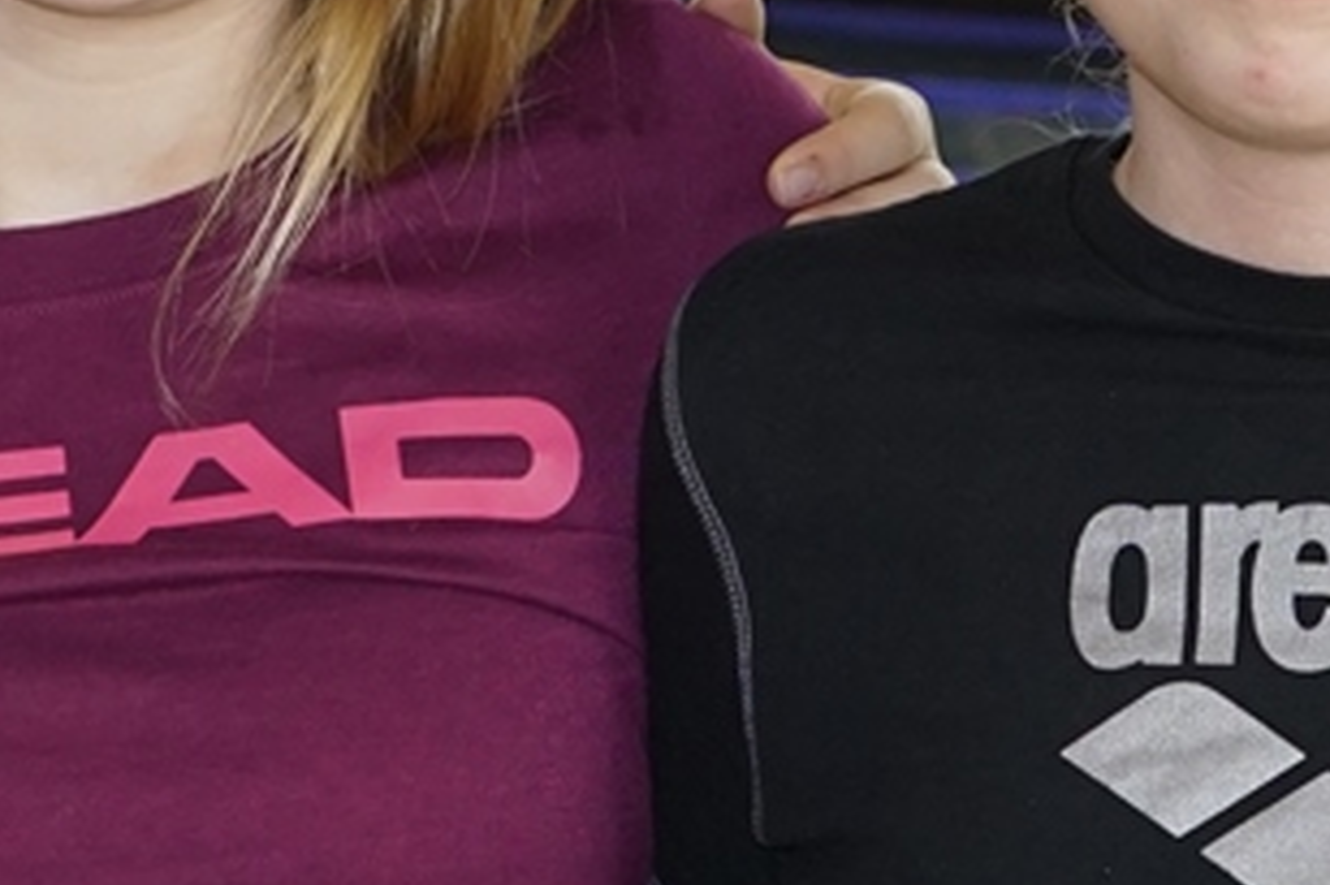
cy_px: 162
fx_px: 8640
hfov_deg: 8.8
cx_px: 747
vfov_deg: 5.9
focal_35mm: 234
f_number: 4.5
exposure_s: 1/80
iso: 400
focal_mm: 30
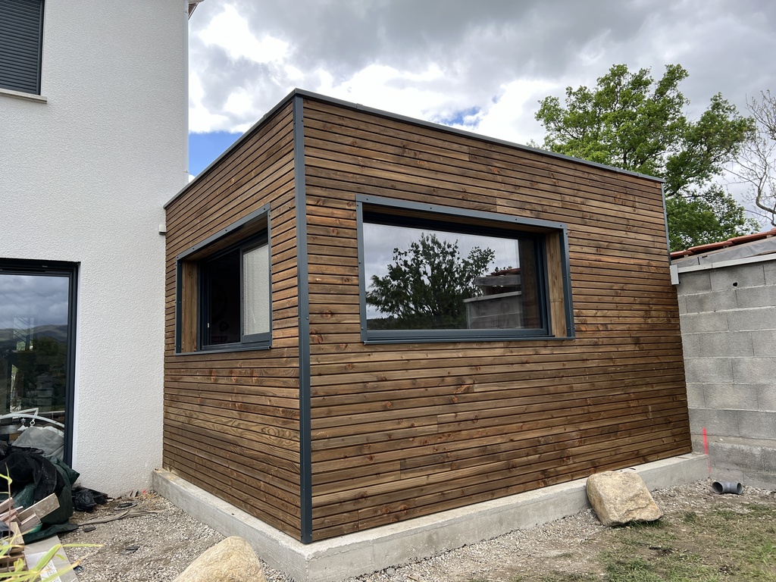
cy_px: 291
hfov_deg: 67.3
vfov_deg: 53.1
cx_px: 388
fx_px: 583
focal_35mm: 26
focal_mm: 5.7
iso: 50
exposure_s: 1/1159
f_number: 1.5
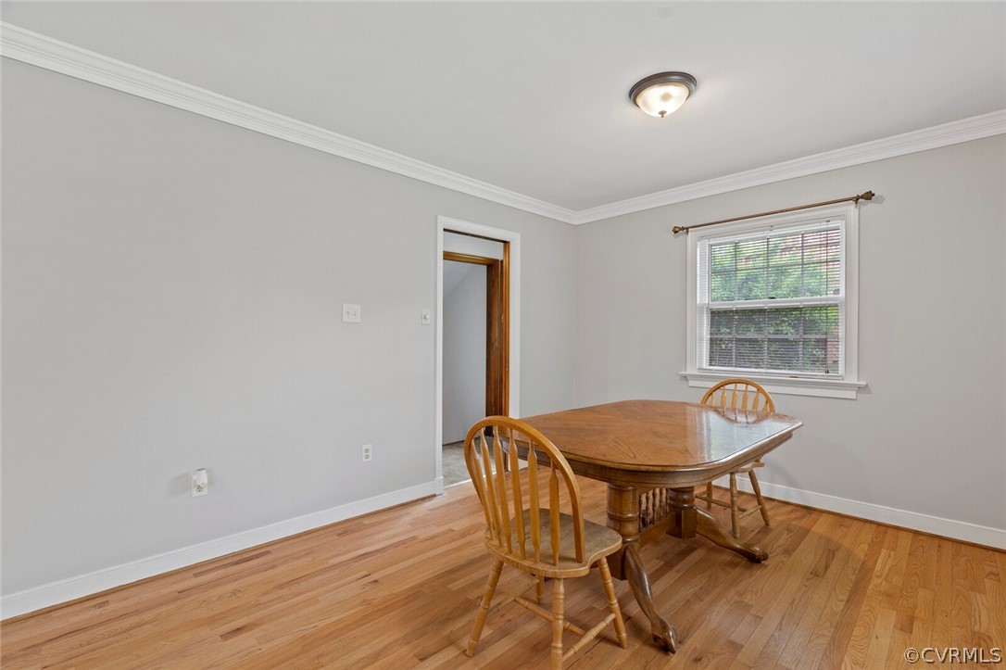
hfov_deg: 96.8
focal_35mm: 16
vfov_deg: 73.7
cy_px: 335
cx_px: 503
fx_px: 447
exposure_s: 1
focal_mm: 16
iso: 640
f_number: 7.1
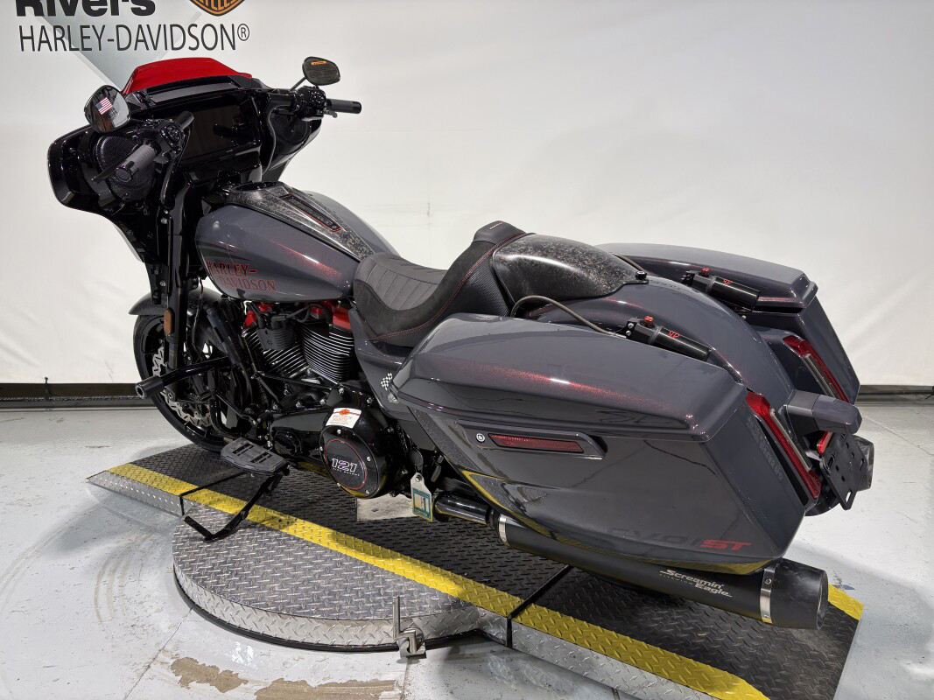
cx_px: 467
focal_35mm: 26
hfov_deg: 67.3
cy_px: 350
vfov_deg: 53.1
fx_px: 701
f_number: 1.6
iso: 50
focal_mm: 5.96
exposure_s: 1/120
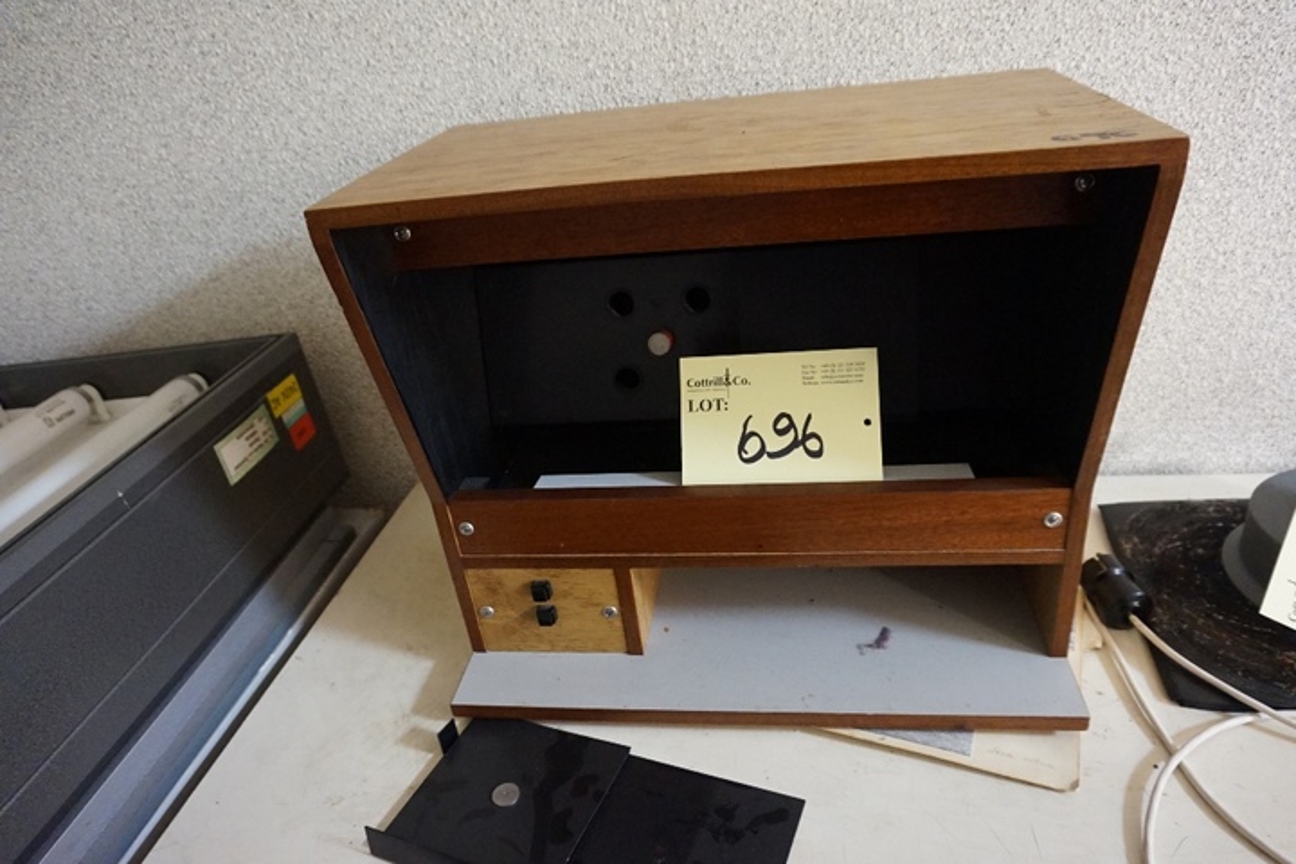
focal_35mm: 24
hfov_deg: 73.7
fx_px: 864
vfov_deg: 53.1
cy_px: 432
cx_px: 648
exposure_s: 1/10
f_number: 3.5
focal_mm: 16
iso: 3200
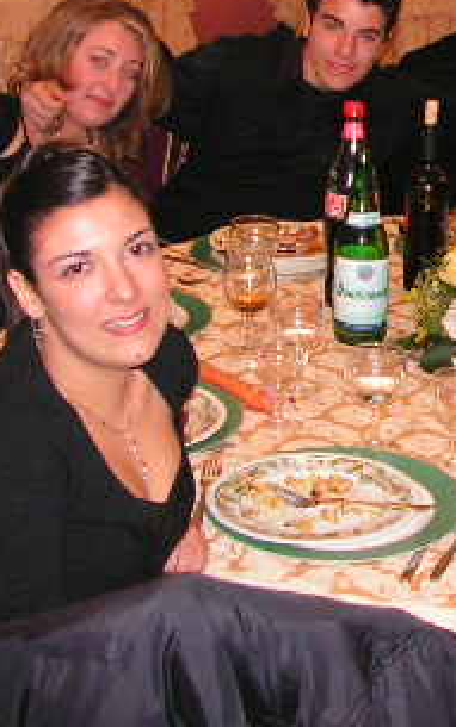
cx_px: 563
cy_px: 212
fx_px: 1588
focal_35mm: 80
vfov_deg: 25.6
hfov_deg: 15.7
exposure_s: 1/40
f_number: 3.2
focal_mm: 6
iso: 200
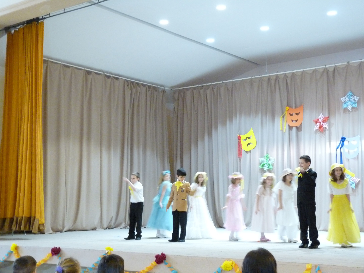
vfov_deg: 26.6
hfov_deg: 34.9
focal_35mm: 55
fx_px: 578
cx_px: 182
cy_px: 136
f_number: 3.2
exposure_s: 1/15
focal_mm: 9.8
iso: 800
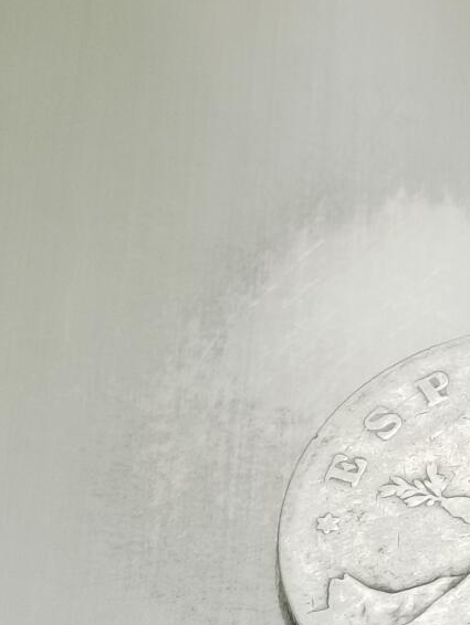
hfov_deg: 8.3
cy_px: 494
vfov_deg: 11.1
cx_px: 515
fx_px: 3220
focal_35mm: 178
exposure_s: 1/100
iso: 160
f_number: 1.9
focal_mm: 6.67
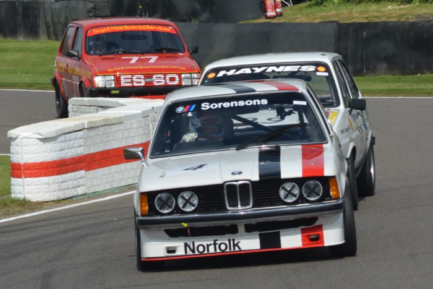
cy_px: 144
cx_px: 216
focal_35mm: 330
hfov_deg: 6.2
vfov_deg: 4.2
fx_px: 3970
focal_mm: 220
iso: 400
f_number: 16
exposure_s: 1/500
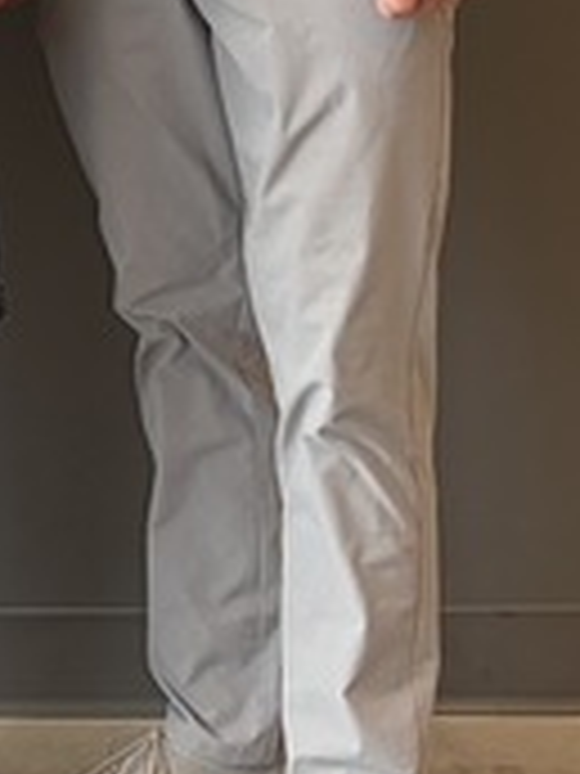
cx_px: -445
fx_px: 3463
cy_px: -450
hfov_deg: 9.2
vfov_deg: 12.1
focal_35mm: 155
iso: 100
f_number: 1.6
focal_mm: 5.96
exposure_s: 1/120
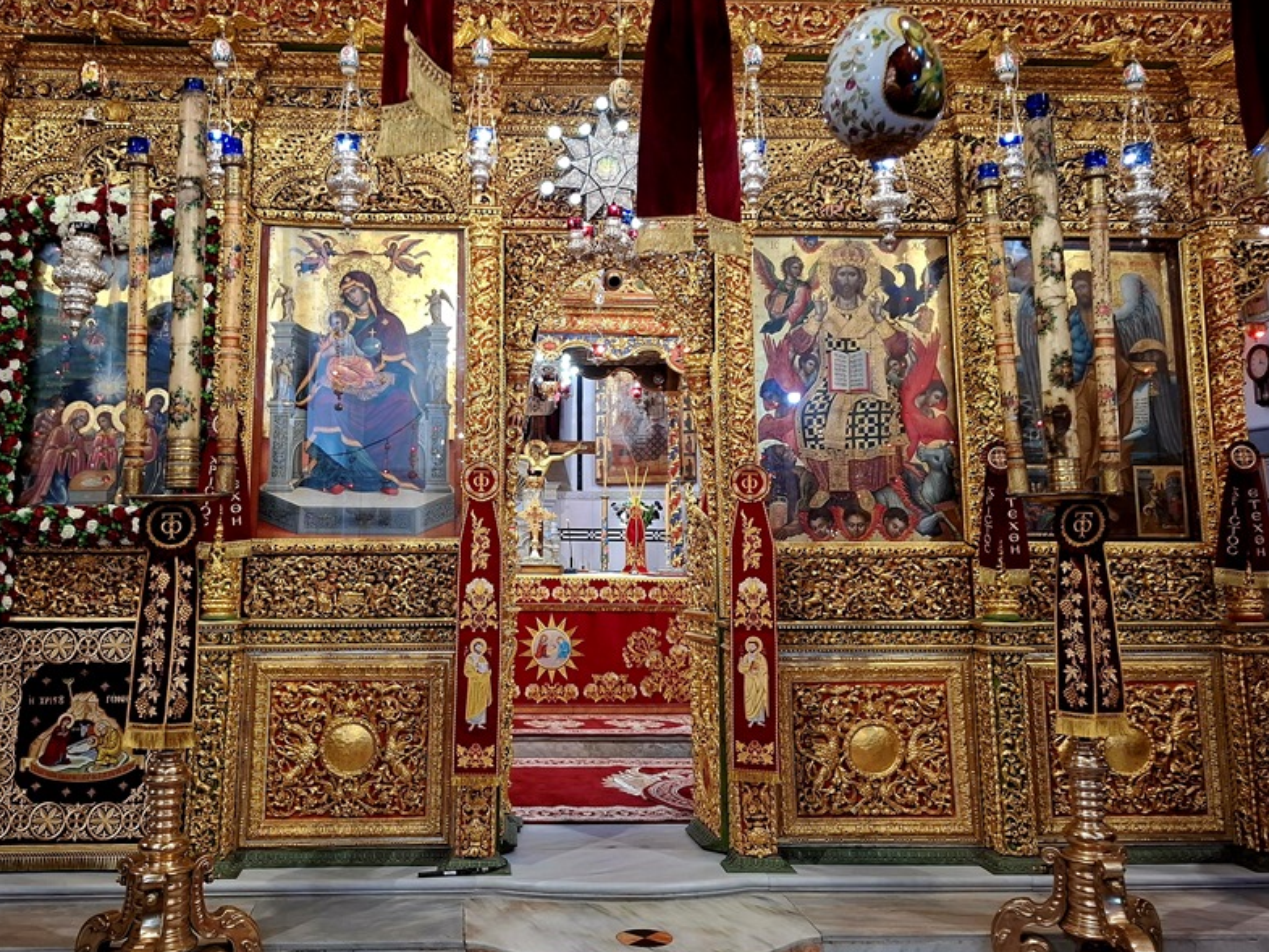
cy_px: 372
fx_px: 1100
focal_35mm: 30
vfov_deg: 46.5
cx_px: 509
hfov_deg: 59.5
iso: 320
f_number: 1.8
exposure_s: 1/50
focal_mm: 5.54
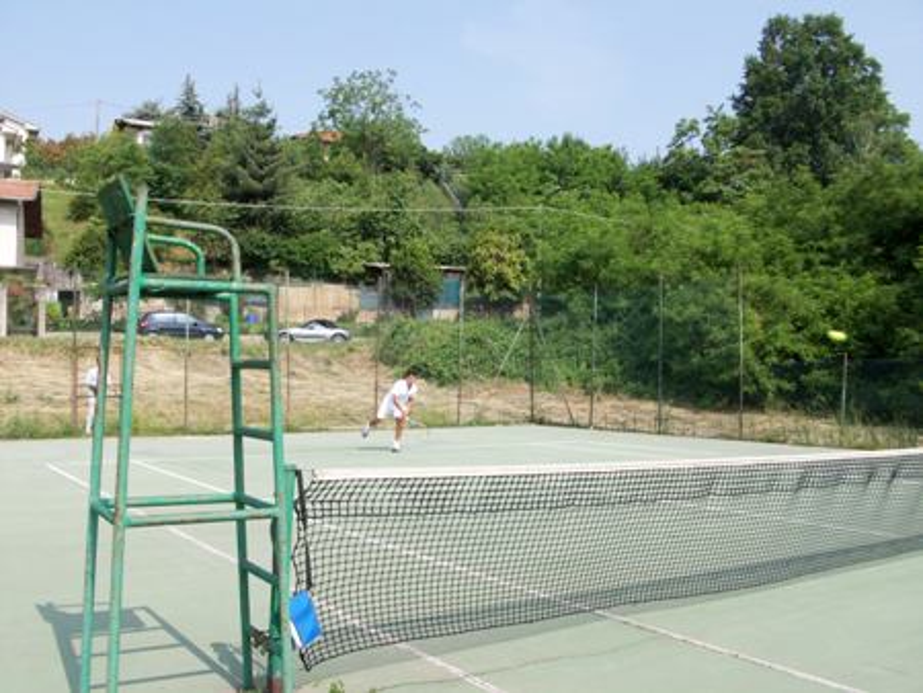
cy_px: 346
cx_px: 462
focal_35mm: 34
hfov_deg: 53.9
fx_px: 907
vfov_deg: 41.8
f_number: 5.5
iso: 64
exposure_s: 1/219
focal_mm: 5.7
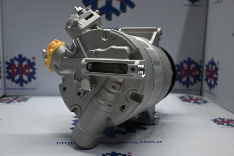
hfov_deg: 51.3
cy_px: 78
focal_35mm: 38
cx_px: 117
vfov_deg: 35.5
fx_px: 244
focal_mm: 25
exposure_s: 1/125
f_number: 4.2
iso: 720
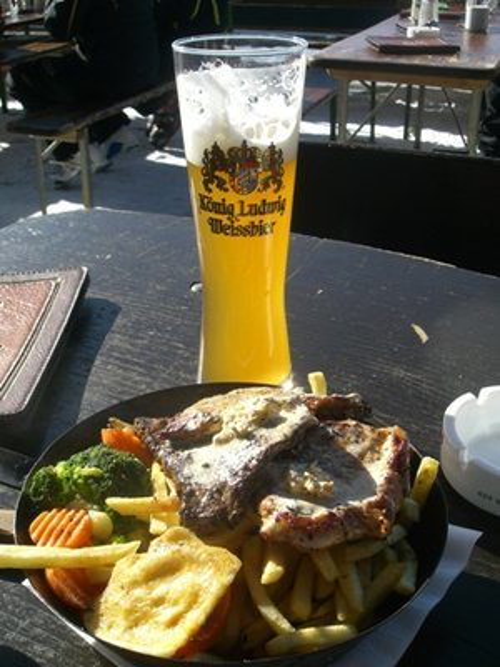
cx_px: 250
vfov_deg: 49.0
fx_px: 732
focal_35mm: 38
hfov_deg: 37.7
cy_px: 334
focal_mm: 6.3
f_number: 4.4
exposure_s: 1/500
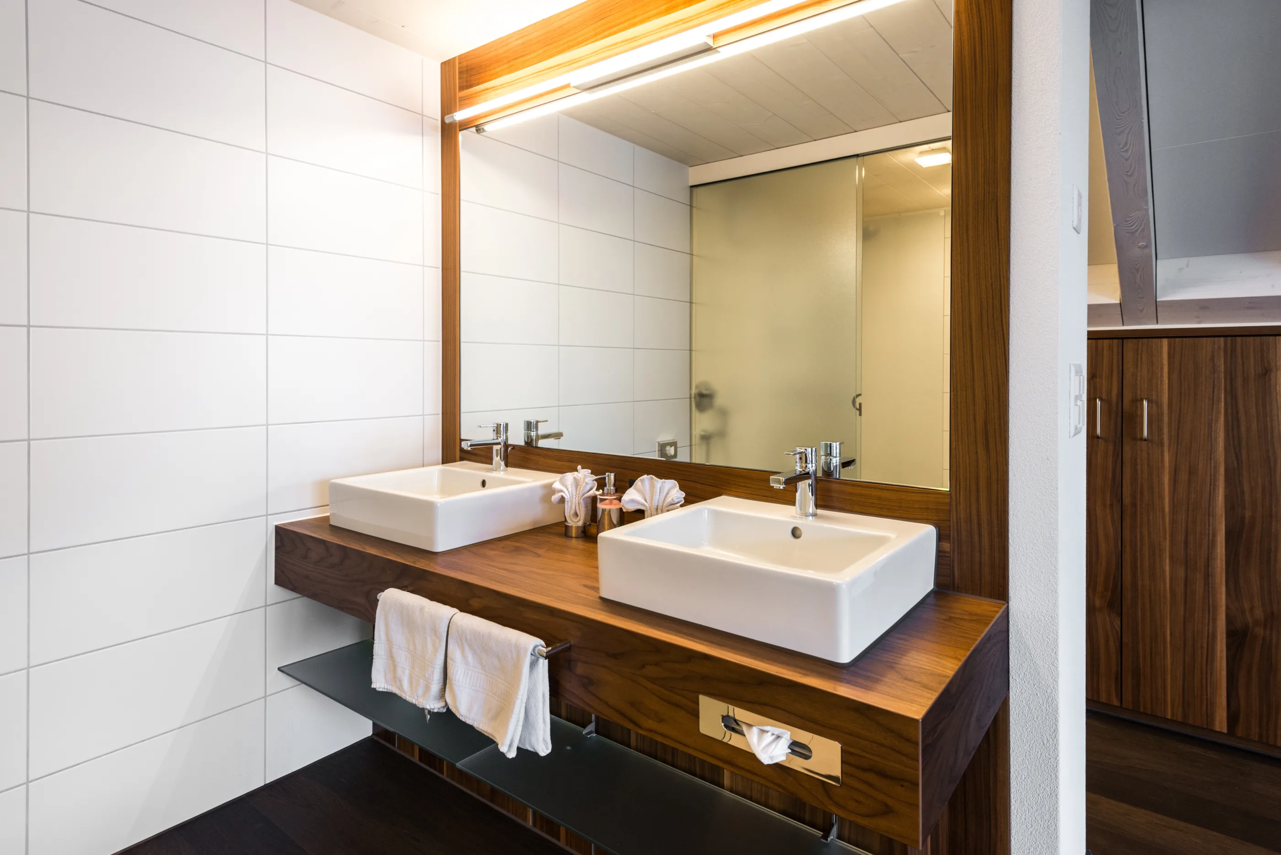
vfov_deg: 64.6
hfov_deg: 86.9
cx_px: 640
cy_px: 428
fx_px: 676
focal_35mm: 19
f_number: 7.1
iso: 400
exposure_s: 1/20
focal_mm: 19
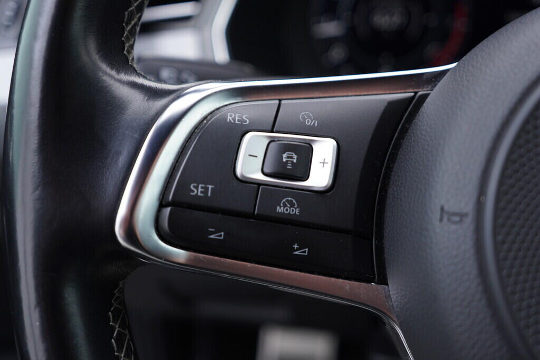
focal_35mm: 36
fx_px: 540
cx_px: 270
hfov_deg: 53.1
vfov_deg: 36.9
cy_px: 180
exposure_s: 1/40
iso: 200
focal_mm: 24
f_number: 2.8
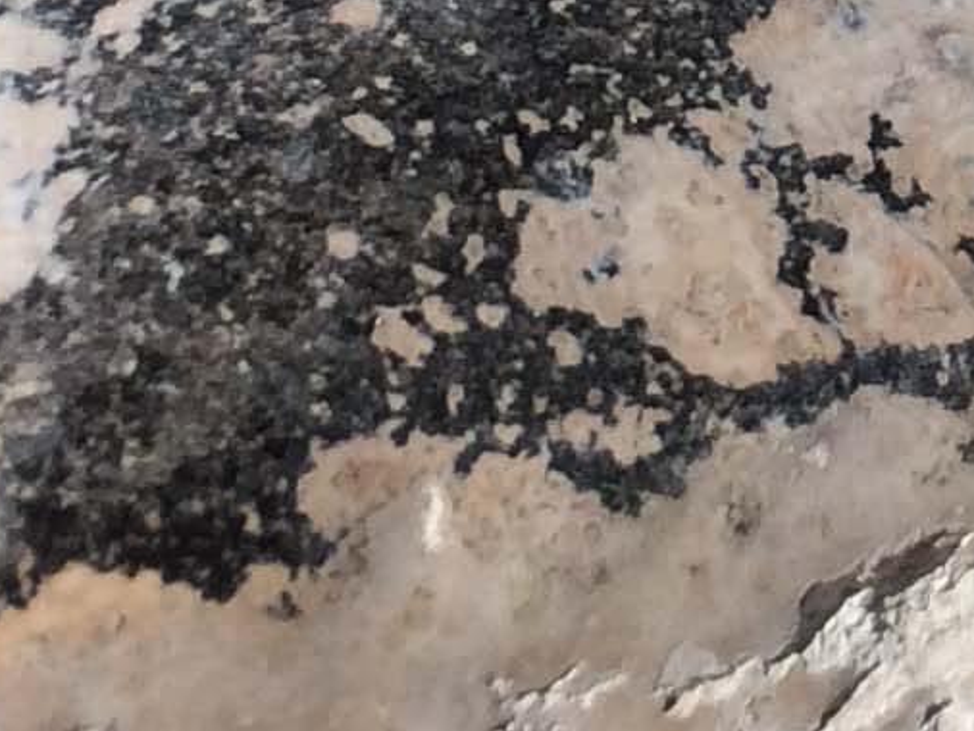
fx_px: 5264
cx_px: 1453
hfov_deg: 10.2
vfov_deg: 7.6
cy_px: -698
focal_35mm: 187
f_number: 2.2
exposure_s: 1/5128
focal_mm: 4.15
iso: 32
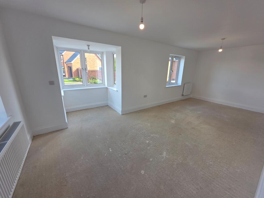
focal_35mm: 13
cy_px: 99
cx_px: 132
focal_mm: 2.2
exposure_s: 1/359
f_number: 1.9
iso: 125
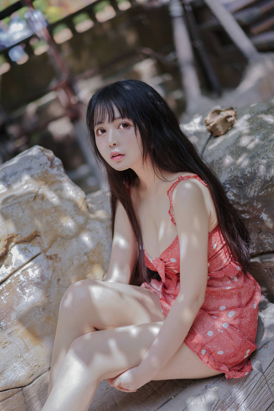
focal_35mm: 55
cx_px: 137
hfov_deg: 24.6
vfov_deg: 36.2
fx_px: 628
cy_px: 206
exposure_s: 1/800
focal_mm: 55
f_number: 1.8
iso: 100
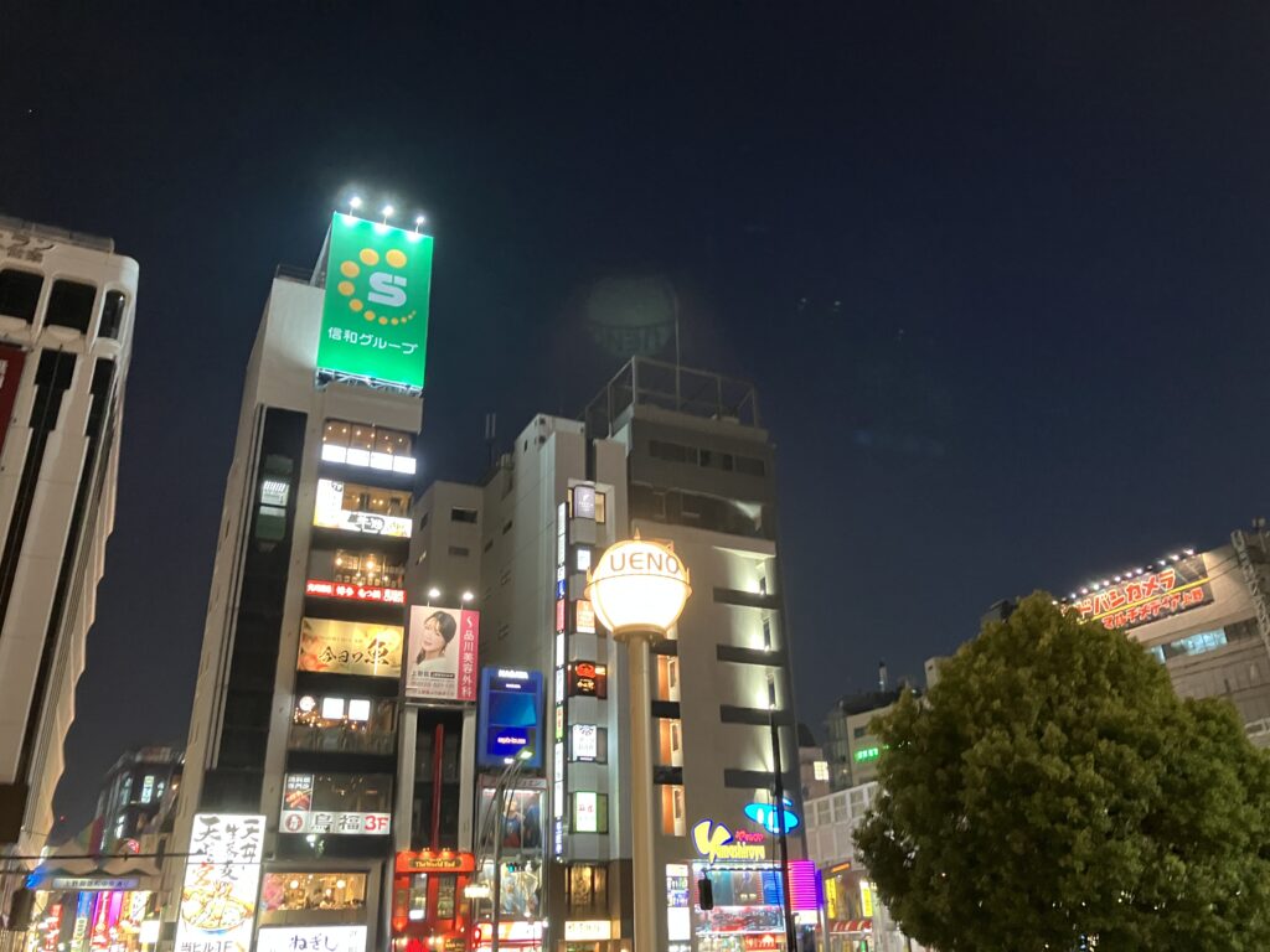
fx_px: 1027
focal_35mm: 28
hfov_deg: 63.4
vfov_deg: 49.7
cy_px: 476
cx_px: 635
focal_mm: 3.99
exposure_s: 1/25
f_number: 1.8
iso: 320
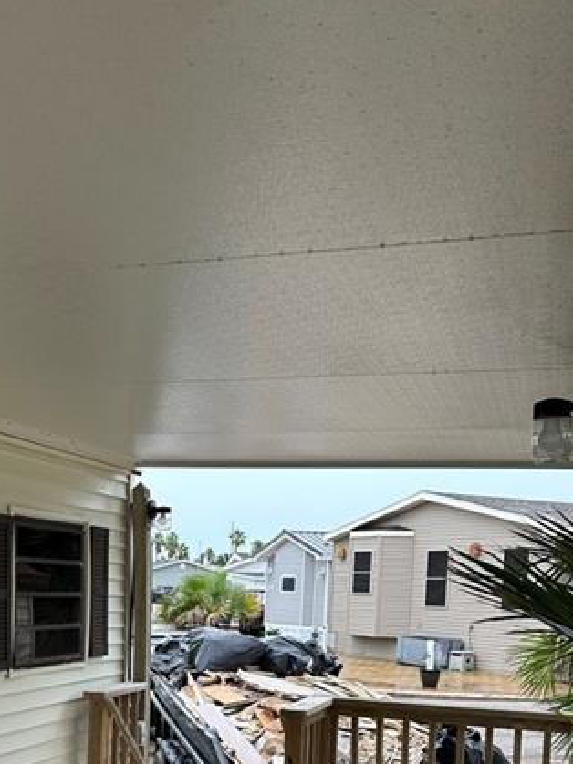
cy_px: 682
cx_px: 124
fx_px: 972
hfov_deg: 32.1
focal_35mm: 44
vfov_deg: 39.9
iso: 80
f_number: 1.78
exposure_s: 1/332
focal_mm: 6.86
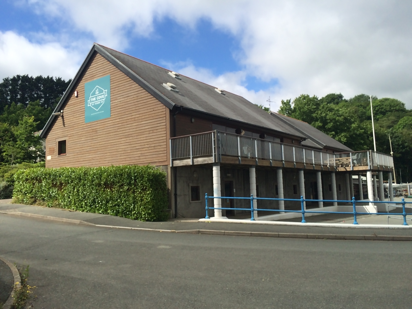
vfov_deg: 48.2
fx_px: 345
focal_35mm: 29
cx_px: 206
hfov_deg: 61.7
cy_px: 154
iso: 32
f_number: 2.2
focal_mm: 4.15
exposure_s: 1/2985
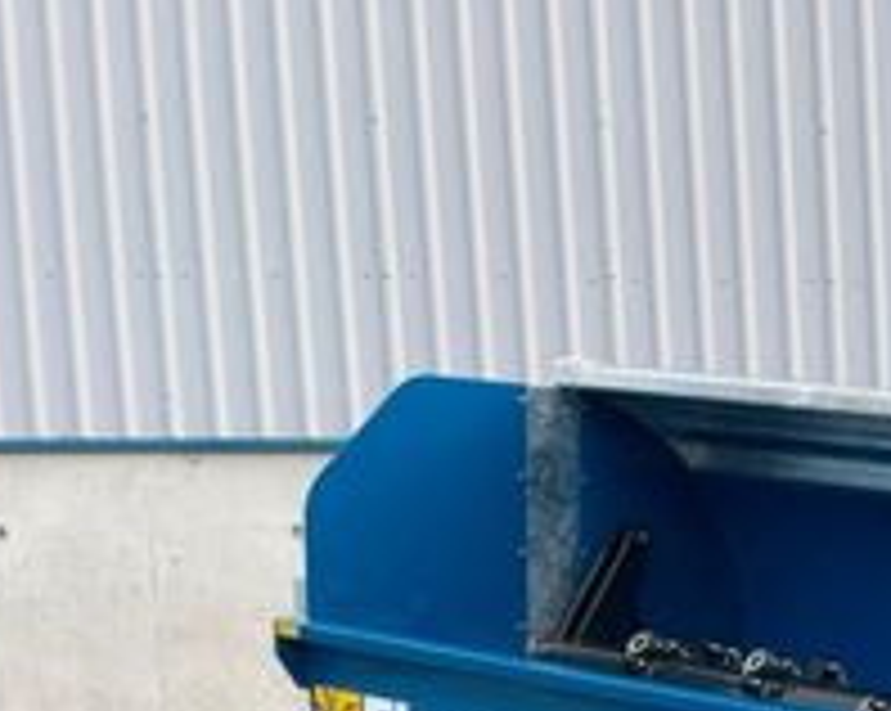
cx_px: 1282
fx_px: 2029
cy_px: 968
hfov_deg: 21.4
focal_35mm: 77
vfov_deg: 18.3
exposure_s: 1/325
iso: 32
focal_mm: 4.2
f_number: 1.6
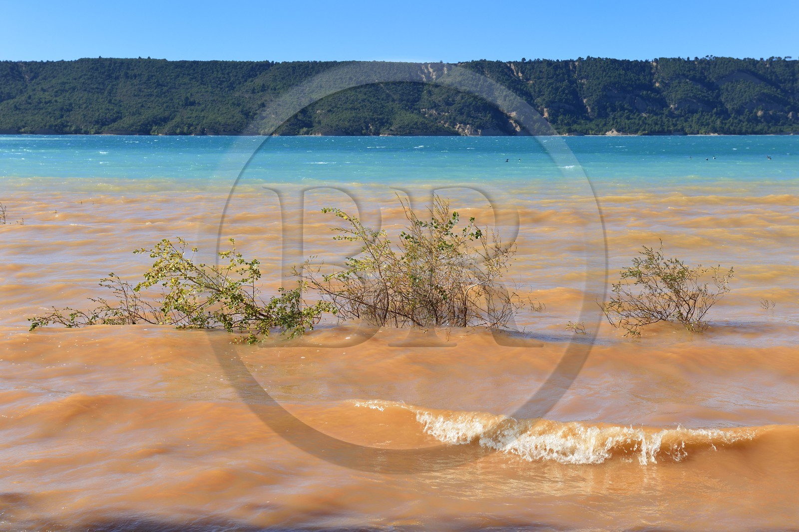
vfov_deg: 21.9
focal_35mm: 62
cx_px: 400
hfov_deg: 32.4
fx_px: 1375
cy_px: 266
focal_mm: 62
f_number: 13
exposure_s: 1/200
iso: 200
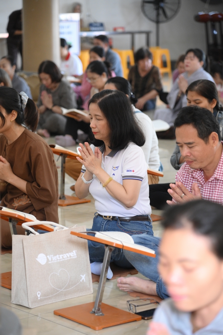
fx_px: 1116
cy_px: 168
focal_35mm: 120
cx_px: 112
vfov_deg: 17.1
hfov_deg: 11.4
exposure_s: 1/125
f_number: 4
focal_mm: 120
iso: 3200
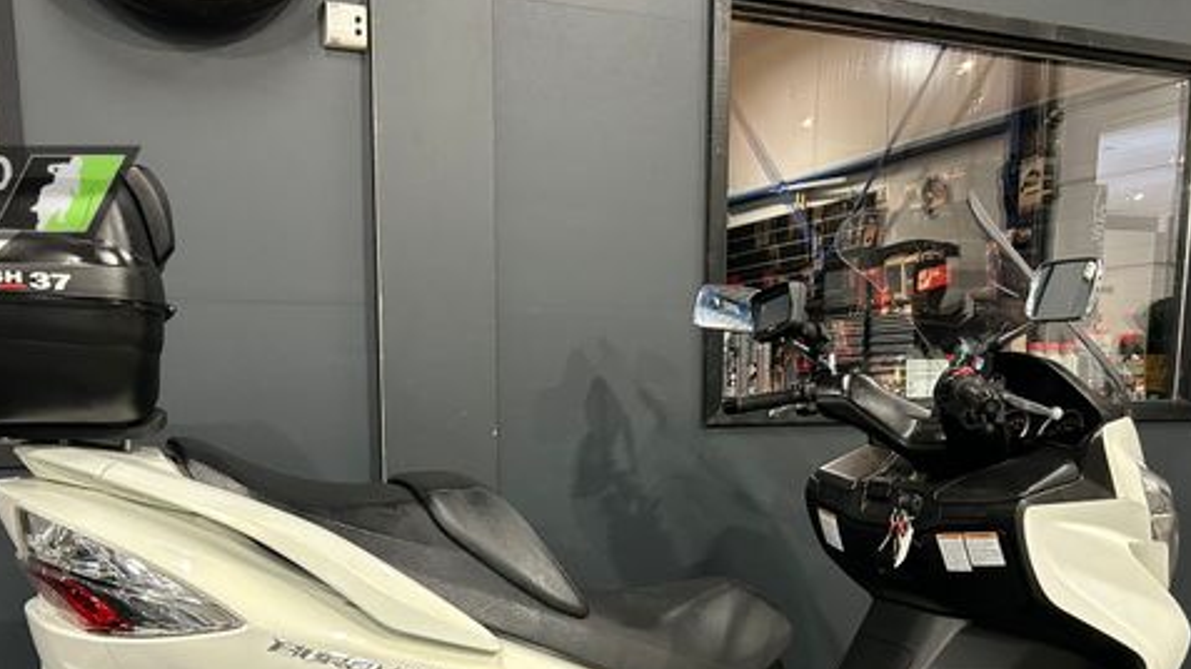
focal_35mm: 38
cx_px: 587
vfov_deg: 30.1
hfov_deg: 52.8
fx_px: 1200
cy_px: 579
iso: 320
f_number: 1.5
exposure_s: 1/60
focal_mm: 5.7
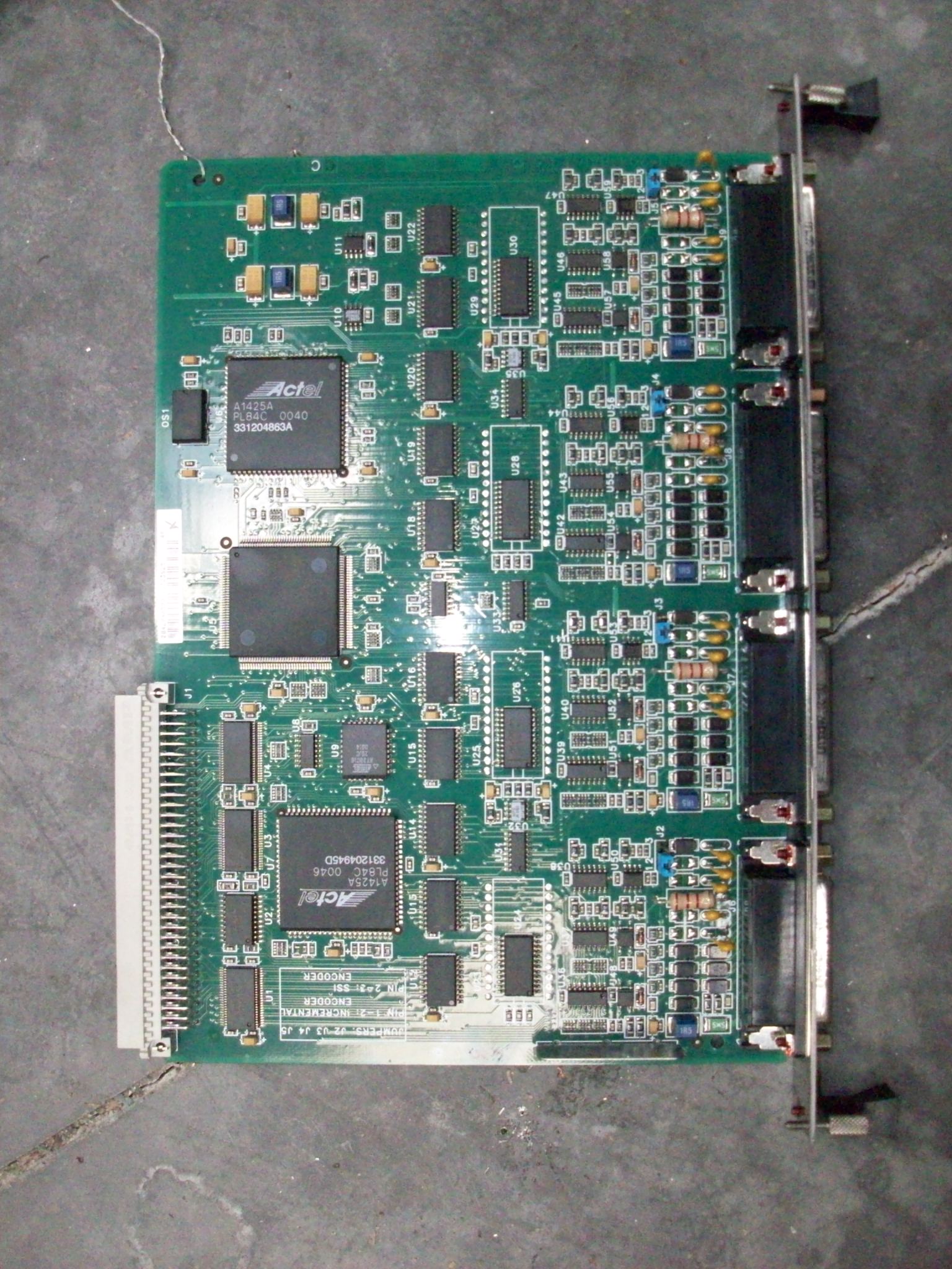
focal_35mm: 34
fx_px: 1247
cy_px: 634
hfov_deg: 41.8
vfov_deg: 54.0
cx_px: 476
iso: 800
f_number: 2.8
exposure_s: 1/128
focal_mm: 5.7
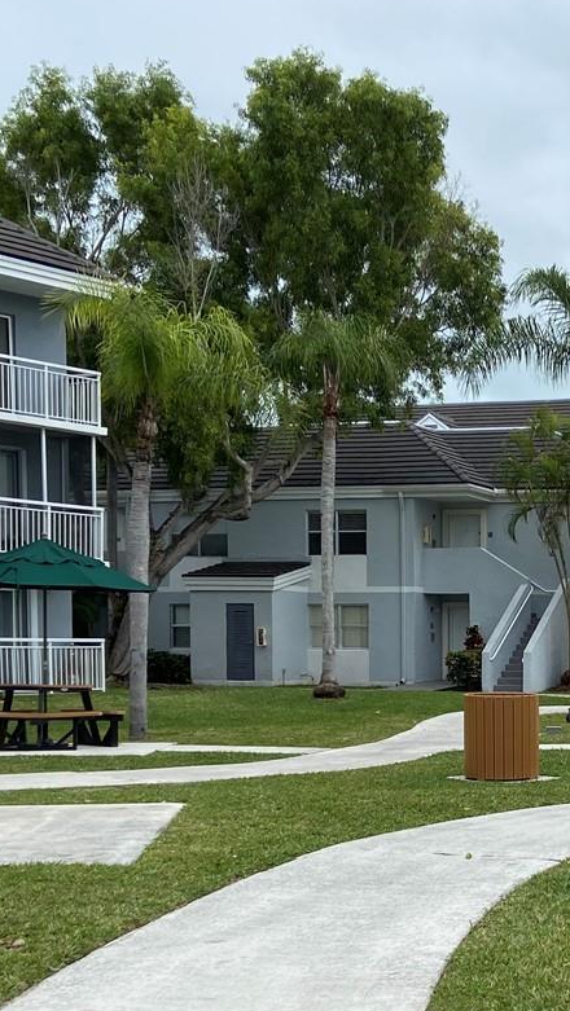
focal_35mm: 58
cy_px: 739
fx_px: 1557
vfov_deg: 35.3
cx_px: 633
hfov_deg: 19.8
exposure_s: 1/1678
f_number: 1.8
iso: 32
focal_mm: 4.25
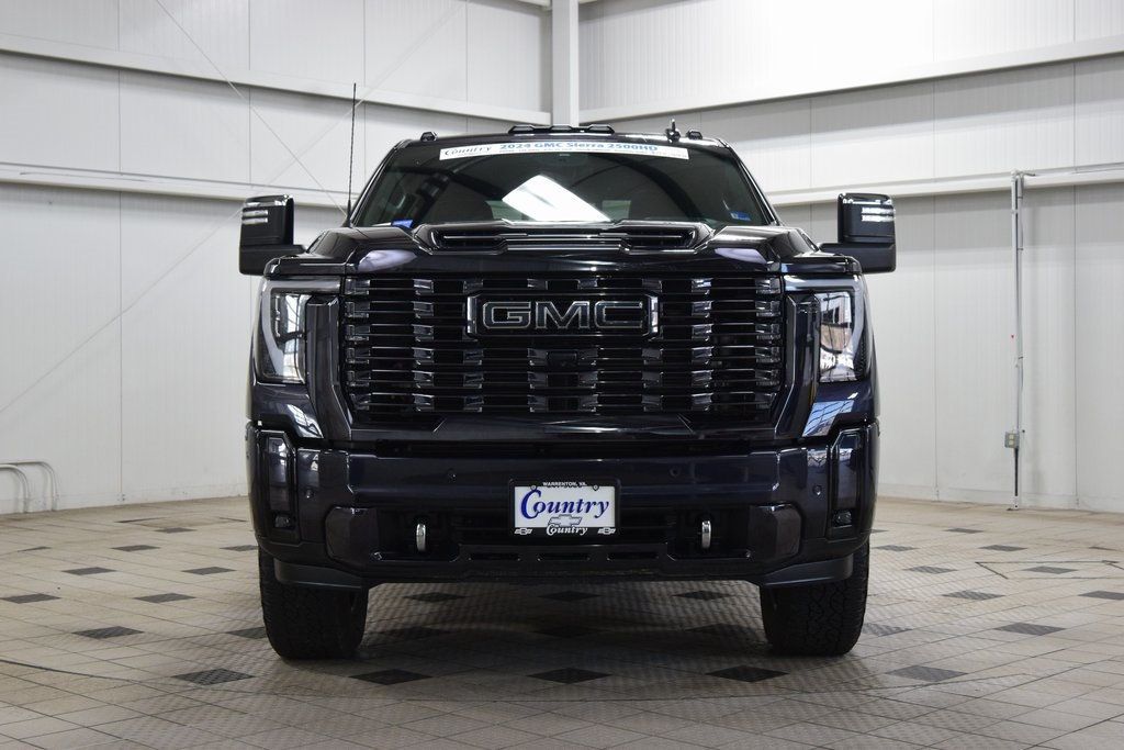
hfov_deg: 37.8
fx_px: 1639
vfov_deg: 25.8
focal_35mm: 52
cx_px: 562
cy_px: 375
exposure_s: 1/60
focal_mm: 35
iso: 1600
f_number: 6.3
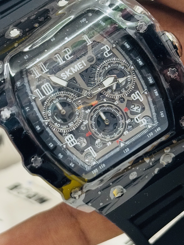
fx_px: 610
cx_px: 95
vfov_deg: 22.6
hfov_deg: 17.2
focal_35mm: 86
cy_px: 78
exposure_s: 1/50
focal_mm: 5.96
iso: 100
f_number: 1.6
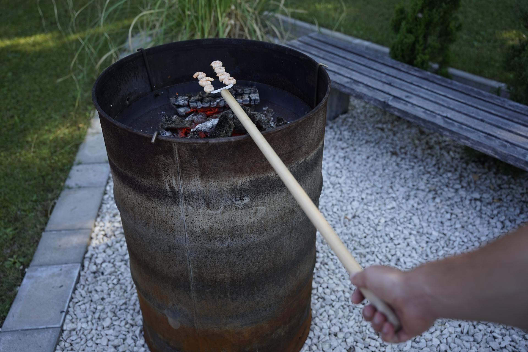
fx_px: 499
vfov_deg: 38.9
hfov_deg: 55.8
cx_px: 264
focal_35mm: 34
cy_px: 176
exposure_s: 1/320
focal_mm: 34
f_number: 3.2
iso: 125
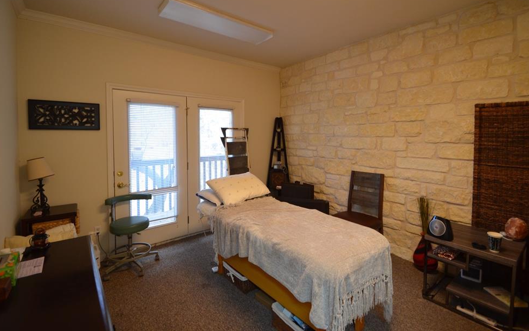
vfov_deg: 71.1
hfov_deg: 97.8
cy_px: 150
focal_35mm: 16
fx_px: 231
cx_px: 271
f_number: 4
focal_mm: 10
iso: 800
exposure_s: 1/60
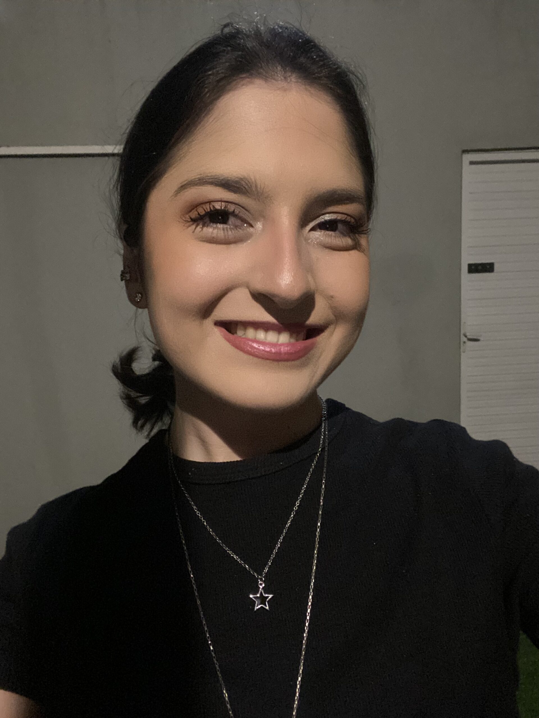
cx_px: 270
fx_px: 623
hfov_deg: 46.8
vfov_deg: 60.0
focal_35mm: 30
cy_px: 359
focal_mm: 2.71
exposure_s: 1/15
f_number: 2.2
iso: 640
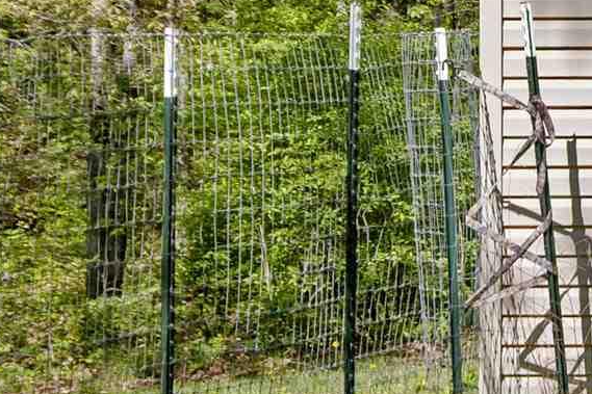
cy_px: -57
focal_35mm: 189
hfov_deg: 10.2
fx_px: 3107
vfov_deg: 7.2
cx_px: 1135
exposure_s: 1/640
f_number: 5.6
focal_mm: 35
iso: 100
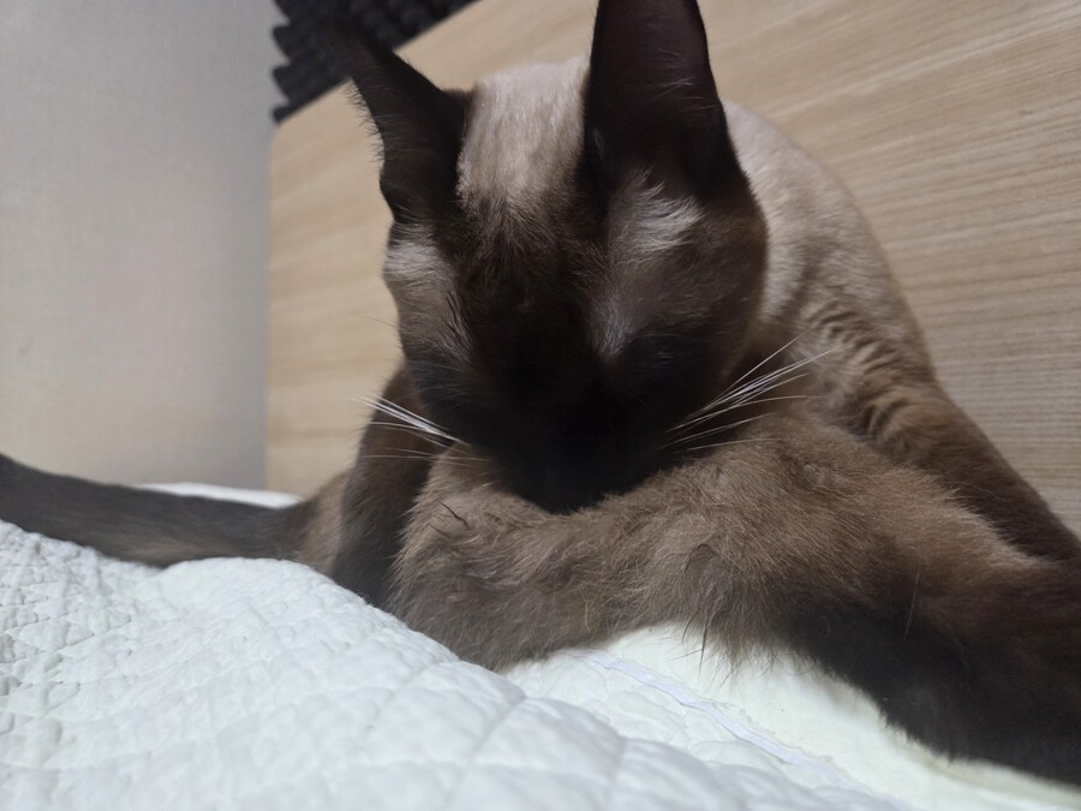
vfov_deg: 58.9
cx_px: 540
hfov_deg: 73.9
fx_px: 718
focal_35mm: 23
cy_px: 406
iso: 1250
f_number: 1.8
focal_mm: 5.4
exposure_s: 1/120
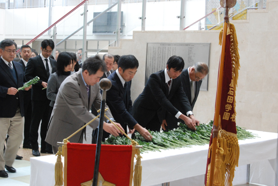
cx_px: 138
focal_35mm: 70
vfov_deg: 19.5
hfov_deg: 28.8
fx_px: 541
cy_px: 93
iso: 1600
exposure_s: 1/30
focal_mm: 46
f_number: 5.6
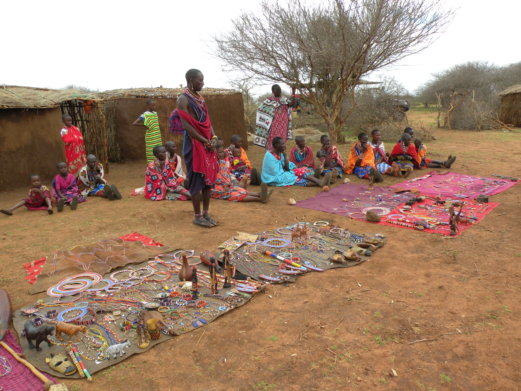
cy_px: 196
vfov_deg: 51.4
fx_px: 406
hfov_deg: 65.3
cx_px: 260
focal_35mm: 27
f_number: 5
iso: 64
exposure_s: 1/173
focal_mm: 4.7
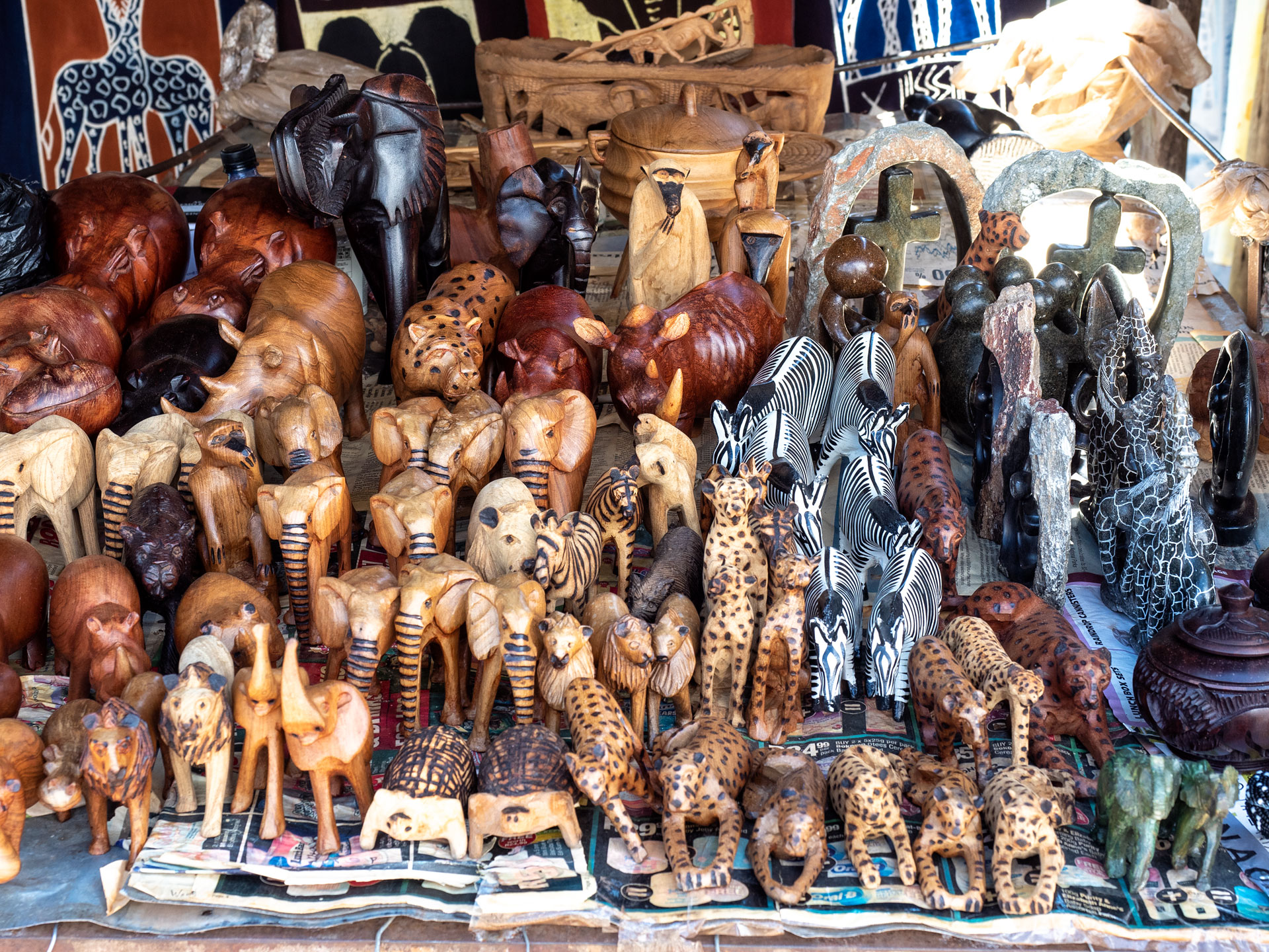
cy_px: 476
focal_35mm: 56
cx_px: 634
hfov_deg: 34.3
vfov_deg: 26.1
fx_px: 2053
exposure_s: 1/60
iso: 250
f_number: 5.6
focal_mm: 28
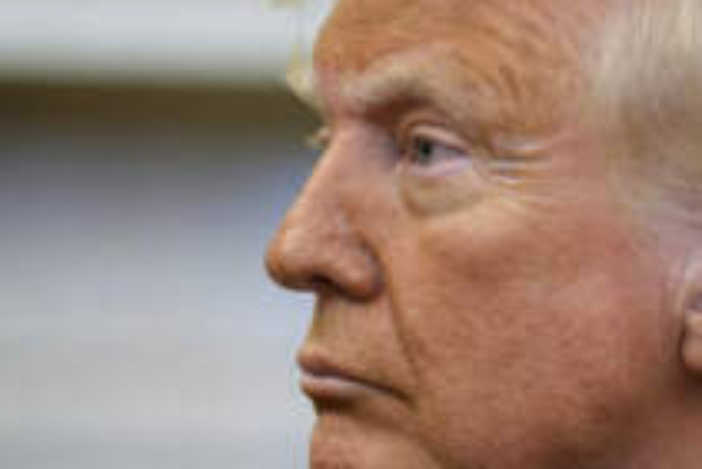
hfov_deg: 6.4
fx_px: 6322
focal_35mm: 324
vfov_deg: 4.2
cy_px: 221
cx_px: 419
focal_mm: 171
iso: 2000
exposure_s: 1/400
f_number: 2.8
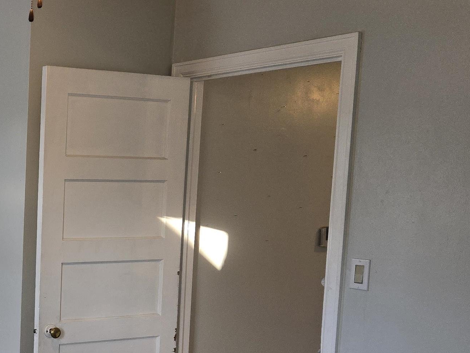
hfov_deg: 31.9
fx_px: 733
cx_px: -31
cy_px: 270
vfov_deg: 26.6
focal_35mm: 54
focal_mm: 5.4
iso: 64
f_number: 1.8
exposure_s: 1/60
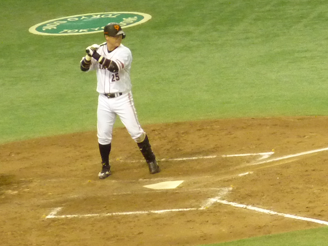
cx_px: 268
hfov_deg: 2.1
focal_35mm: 941
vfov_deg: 1.6
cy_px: 99
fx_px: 8915
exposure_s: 1/30
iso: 400
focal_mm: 49.2
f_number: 4.9
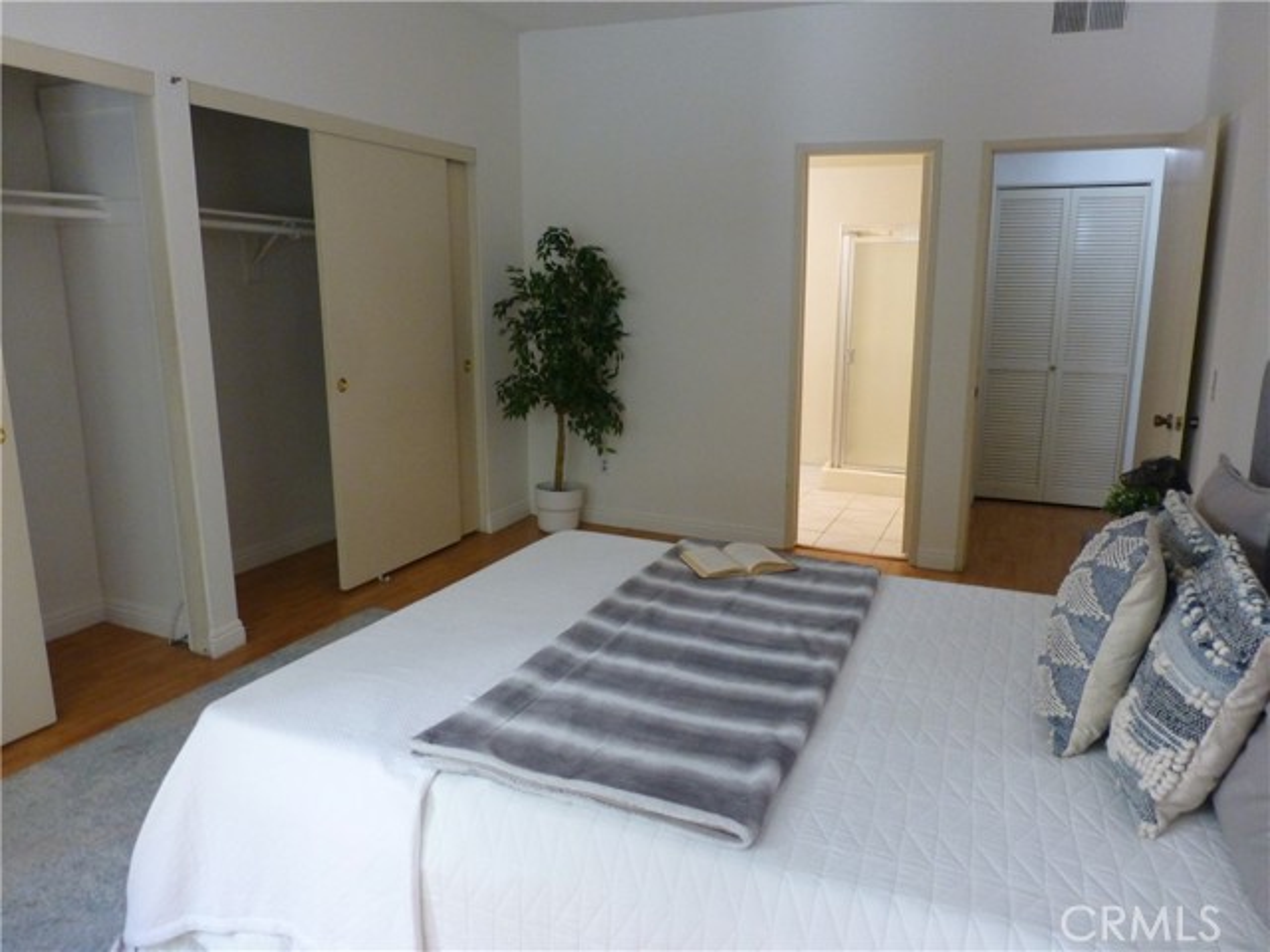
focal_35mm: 24
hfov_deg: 71.6
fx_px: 881
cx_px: 635
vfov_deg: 56.8
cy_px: 476
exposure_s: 1/60
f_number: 3.3
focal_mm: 4.3
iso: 400
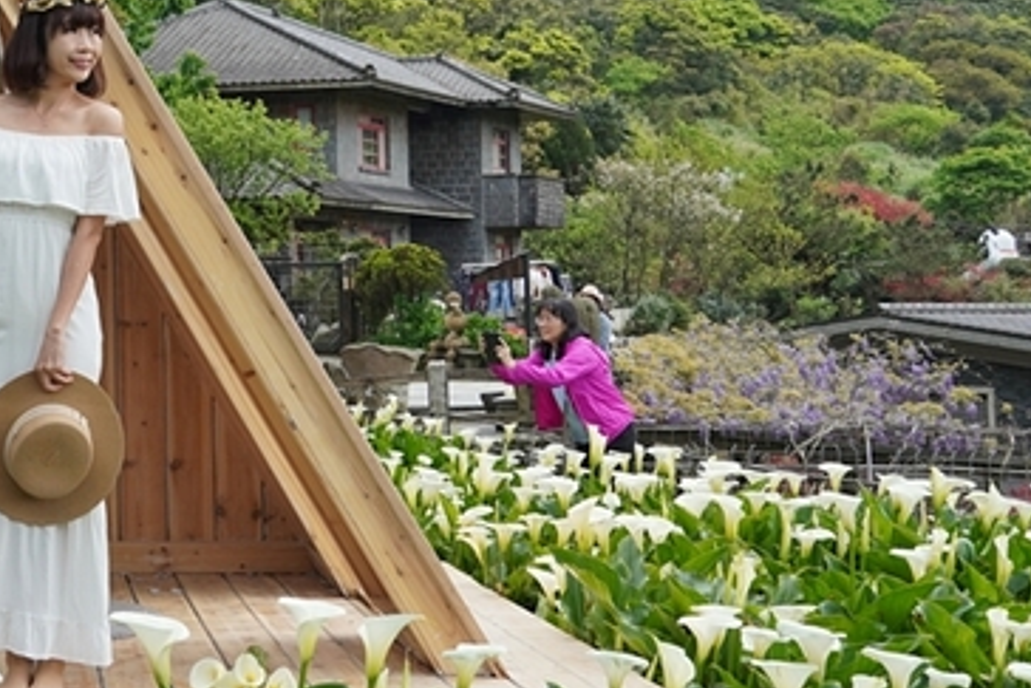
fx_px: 2607
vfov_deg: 14.9
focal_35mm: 91
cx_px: -99
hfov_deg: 21.3
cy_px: 127
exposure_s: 1/320
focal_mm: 26
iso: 125
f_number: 5
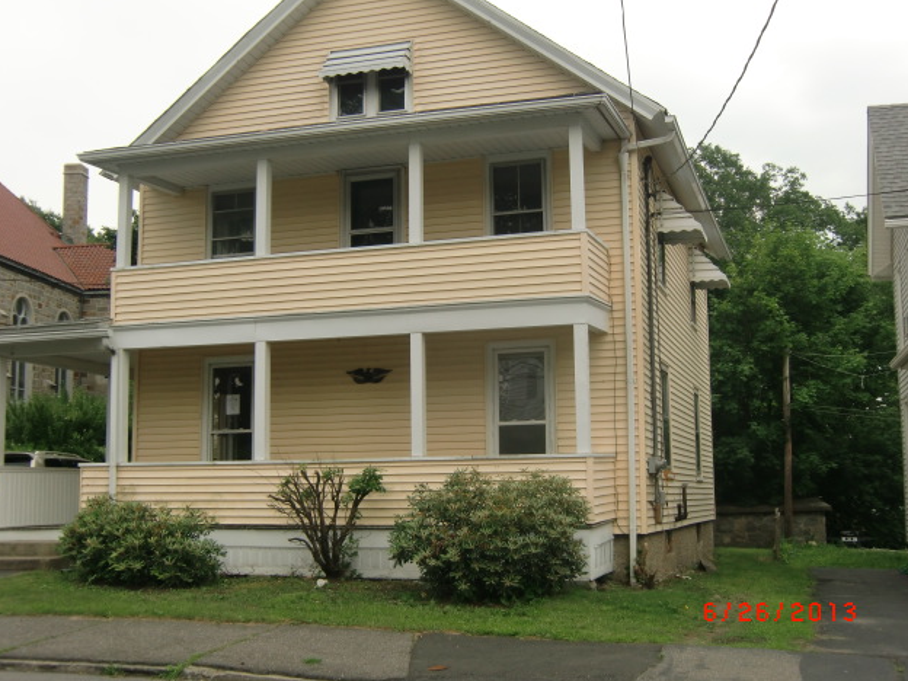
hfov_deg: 45.8
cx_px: 451
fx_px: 1075
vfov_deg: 35.1
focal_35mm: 41
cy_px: 333
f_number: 3.8
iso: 64
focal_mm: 7.1
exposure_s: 1/400
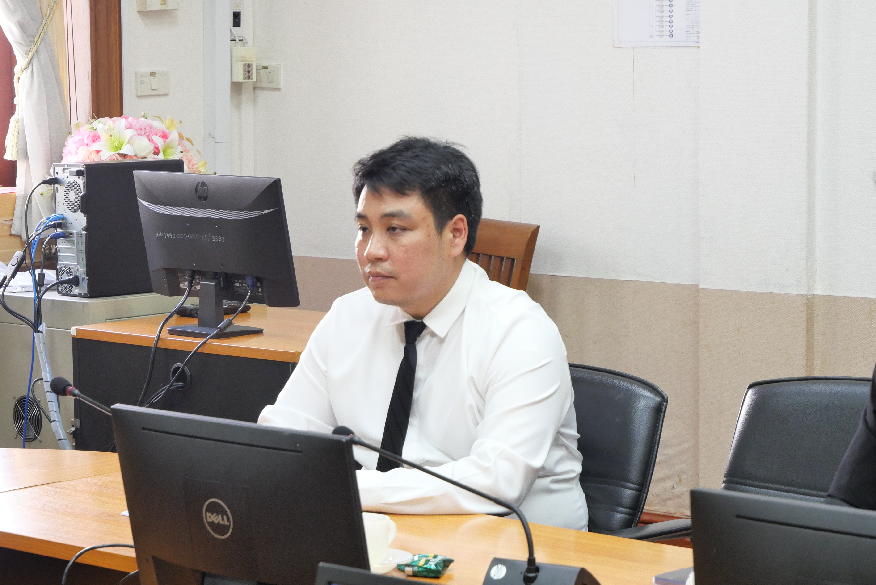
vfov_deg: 12.7
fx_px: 2630
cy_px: 292
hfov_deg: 18.9
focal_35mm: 108
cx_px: 438
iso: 1000
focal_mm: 52
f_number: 5.6
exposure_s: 1/13
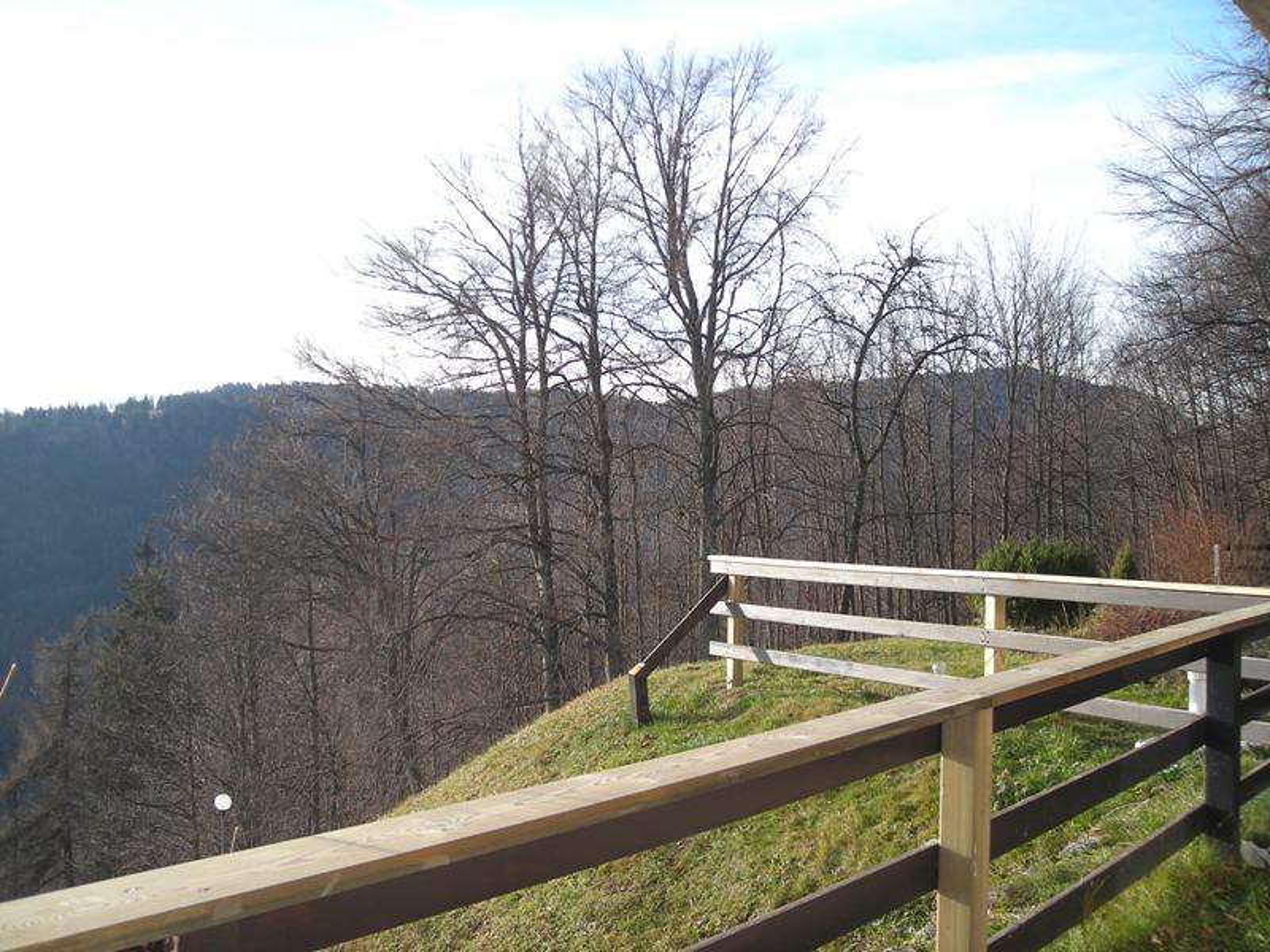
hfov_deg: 49.0
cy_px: 476
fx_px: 1394
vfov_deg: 37.7
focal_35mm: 38
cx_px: 635
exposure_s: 1/250
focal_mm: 6.3
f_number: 3.2
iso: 70
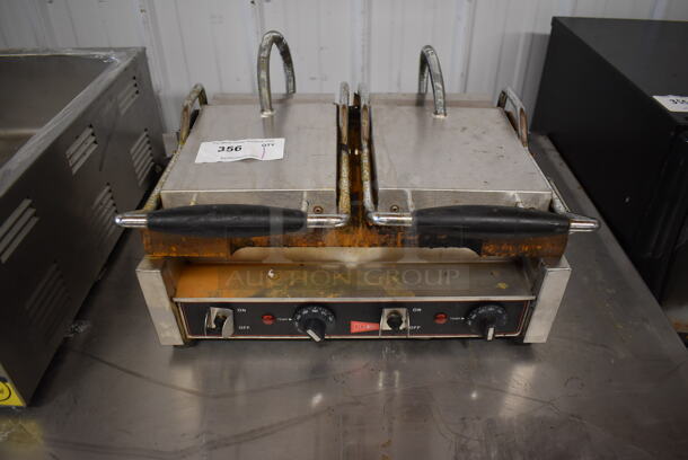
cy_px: 230
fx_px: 516
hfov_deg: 67.3
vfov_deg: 48.0
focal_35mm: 27
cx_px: 344
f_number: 3.5
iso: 1100
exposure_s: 1/125
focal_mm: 18
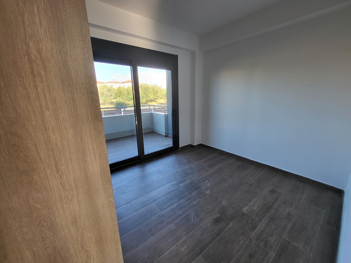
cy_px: 132
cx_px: 176
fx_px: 132
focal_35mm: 13
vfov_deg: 89.9
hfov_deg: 106.2
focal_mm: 1.74
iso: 40
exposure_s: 1/50
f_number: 2.2
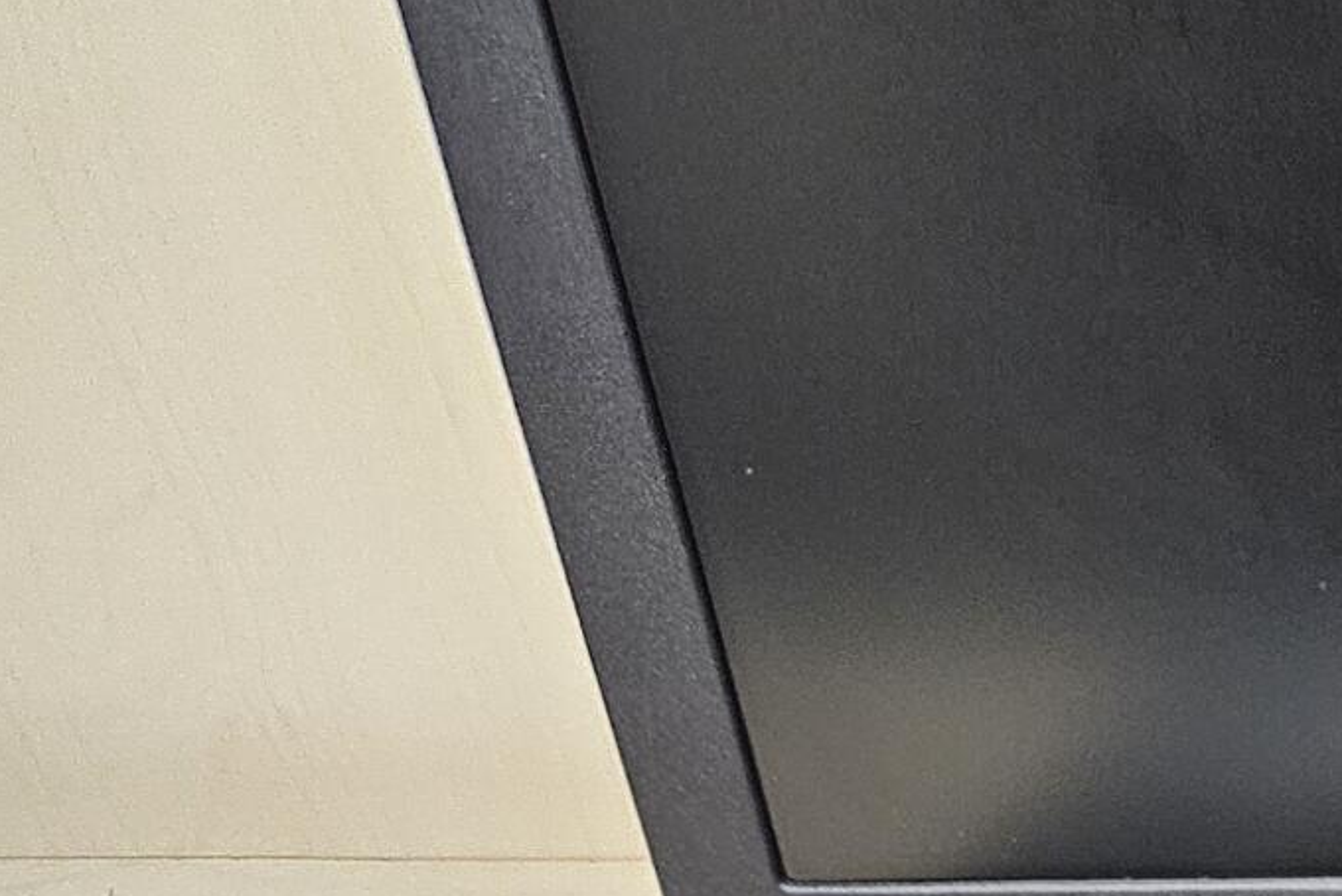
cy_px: 1758
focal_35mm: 90
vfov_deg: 13.2
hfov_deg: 18.5
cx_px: 2295
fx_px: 3356
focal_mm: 5.4
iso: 500
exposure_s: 1/50
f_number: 1.8
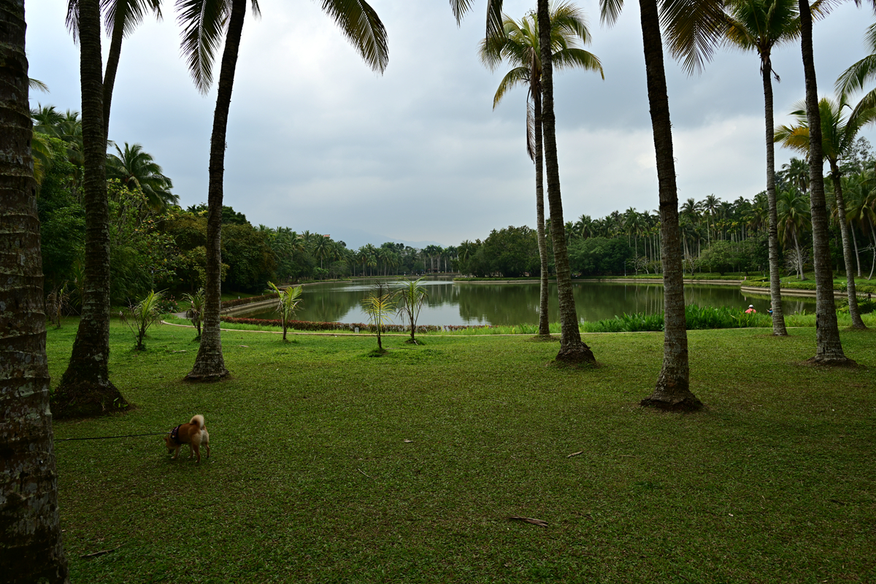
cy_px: 292
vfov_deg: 53.1
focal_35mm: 24
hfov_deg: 73.7
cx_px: 438
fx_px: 584
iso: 100
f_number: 8
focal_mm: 24
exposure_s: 1/125
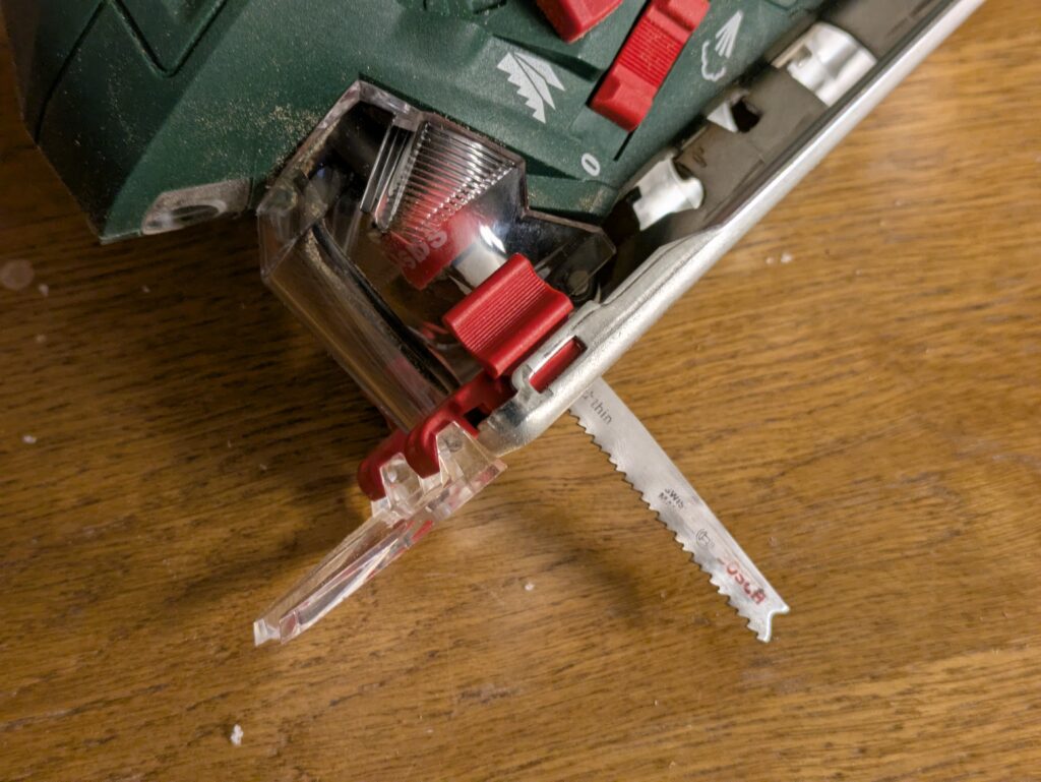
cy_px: 391
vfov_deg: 28.6
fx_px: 1534
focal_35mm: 51
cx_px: 520
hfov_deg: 37.5
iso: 163
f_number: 1.89
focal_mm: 5.43
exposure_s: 1/33.3
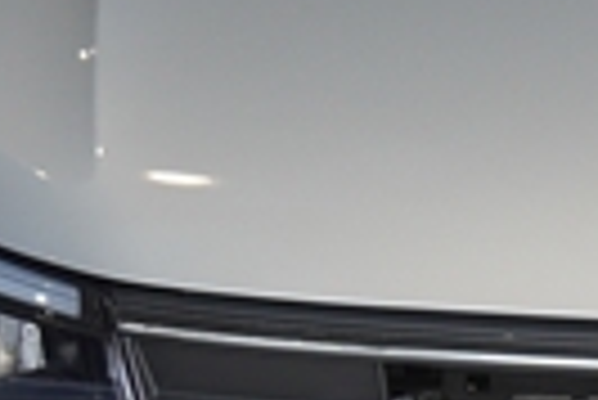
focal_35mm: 312
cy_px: 366
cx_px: 953
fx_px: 5186
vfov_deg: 4.4
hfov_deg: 6.5
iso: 100
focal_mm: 27
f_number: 4
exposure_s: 1/160
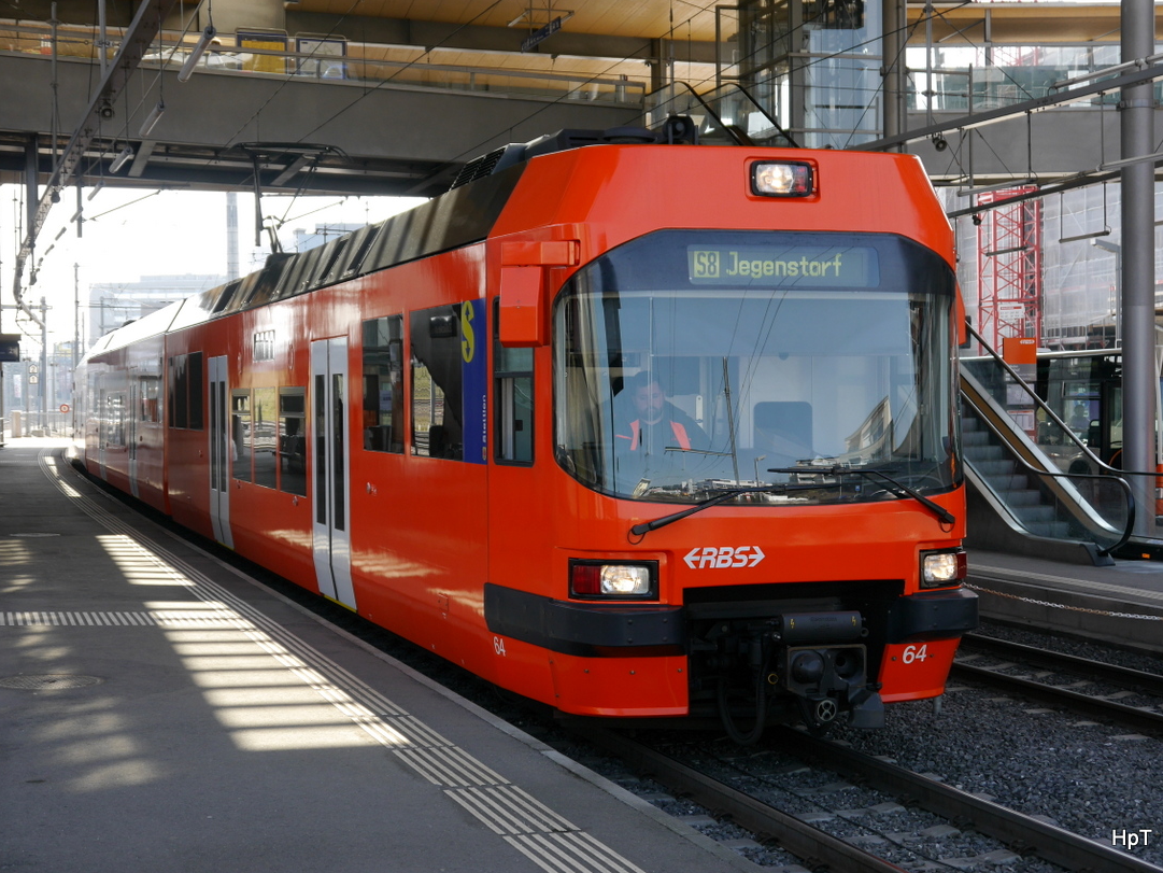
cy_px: 431
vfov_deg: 24.8
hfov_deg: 32.7
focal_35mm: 59
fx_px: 1982
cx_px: 588
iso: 160
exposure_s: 1/160
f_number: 5.6
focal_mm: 29
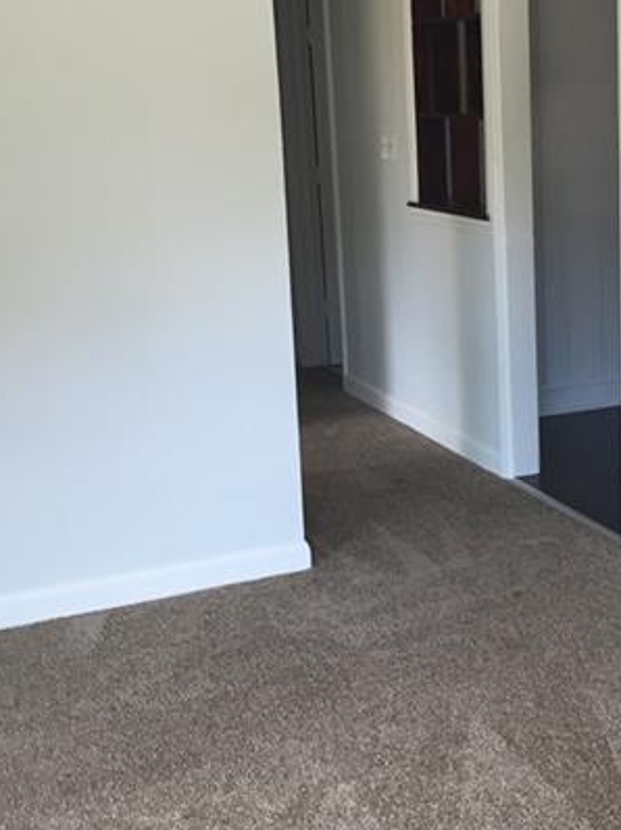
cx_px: 490
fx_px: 1341
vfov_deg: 34.3
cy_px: 350
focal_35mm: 56
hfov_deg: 25.7
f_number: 2.2
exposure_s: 1/30
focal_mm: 4.15
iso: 32
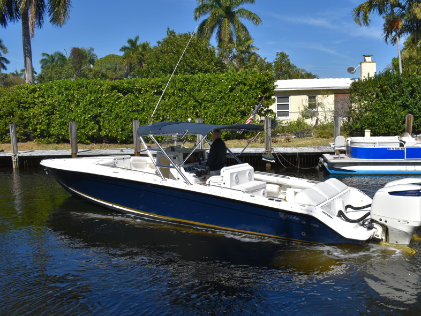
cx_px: 235
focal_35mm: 33
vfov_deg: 43.0
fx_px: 401
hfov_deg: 55.2
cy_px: 159
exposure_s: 1/400
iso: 100
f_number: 10
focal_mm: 20
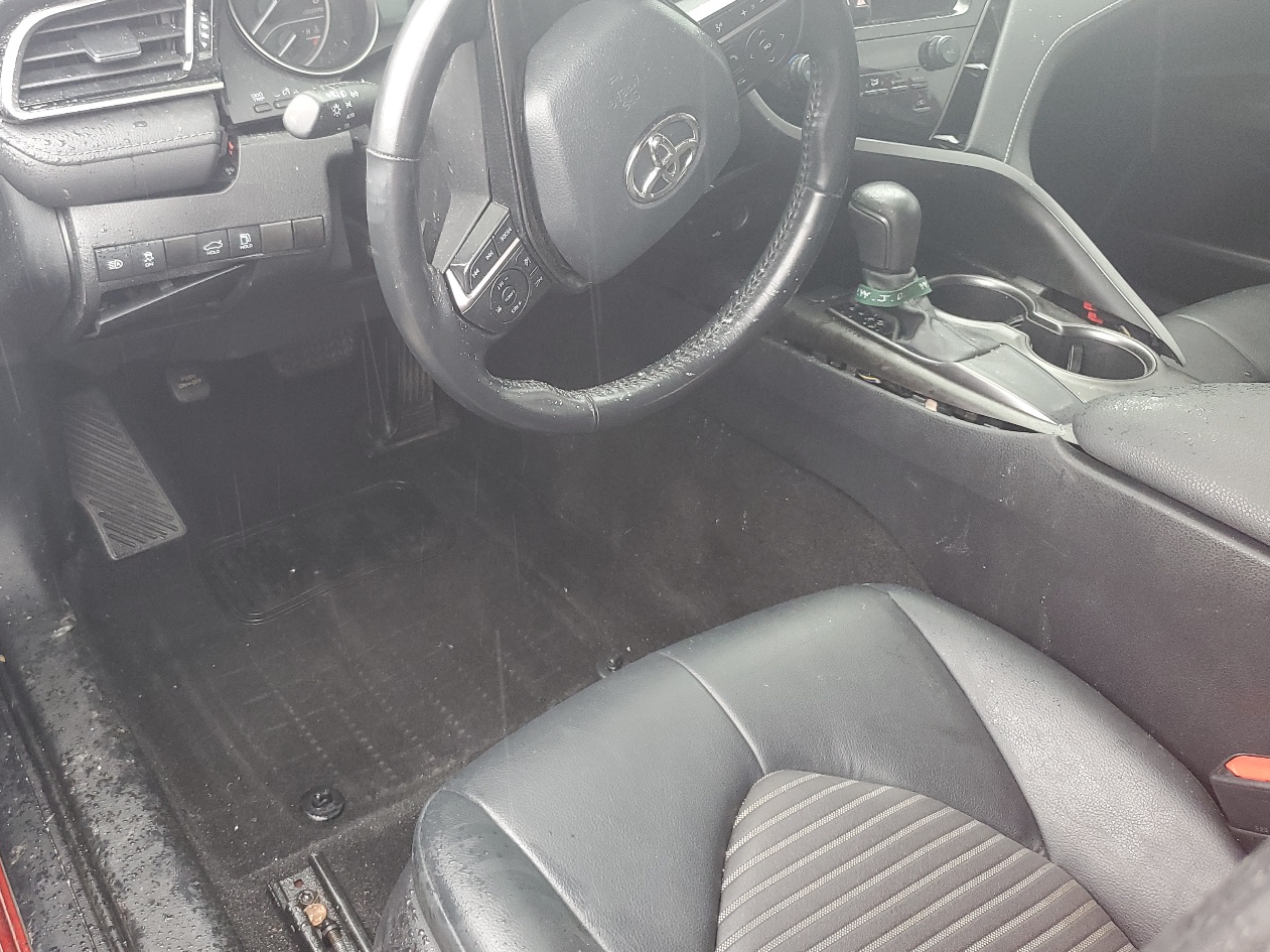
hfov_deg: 54.8
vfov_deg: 42.8
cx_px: 478
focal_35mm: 33
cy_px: 397
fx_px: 1210
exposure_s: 1/60.2
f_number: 1.5
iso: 94
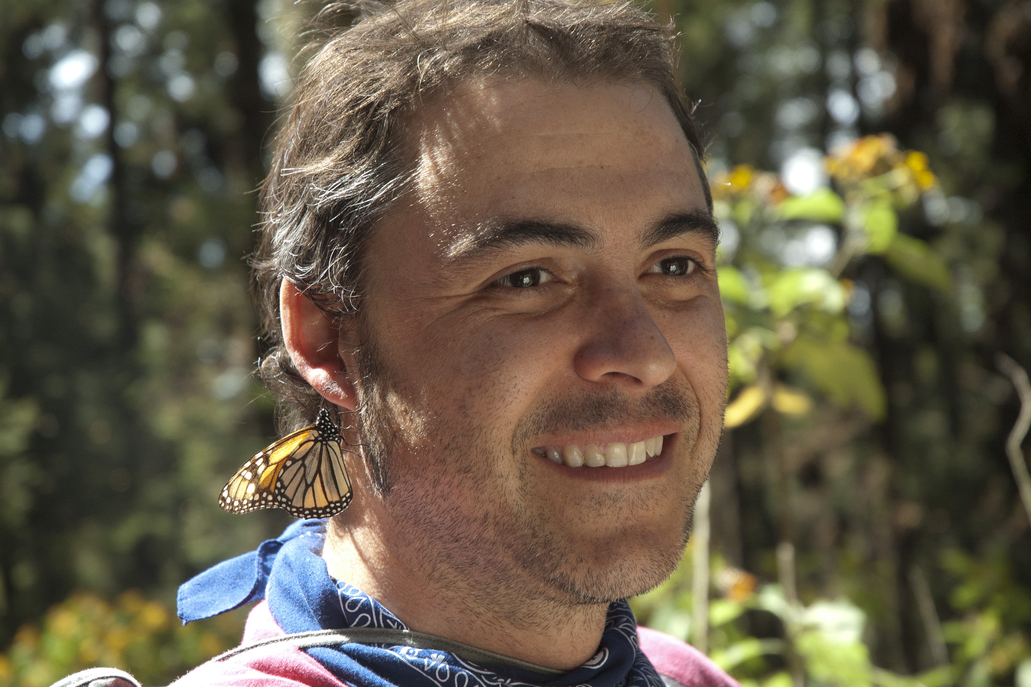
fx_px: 2692
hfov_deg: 21.7
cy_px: 342
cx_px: 510
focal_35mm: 94
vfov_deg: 14.5
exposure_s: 1/100
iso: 500
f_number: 5
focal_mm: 62
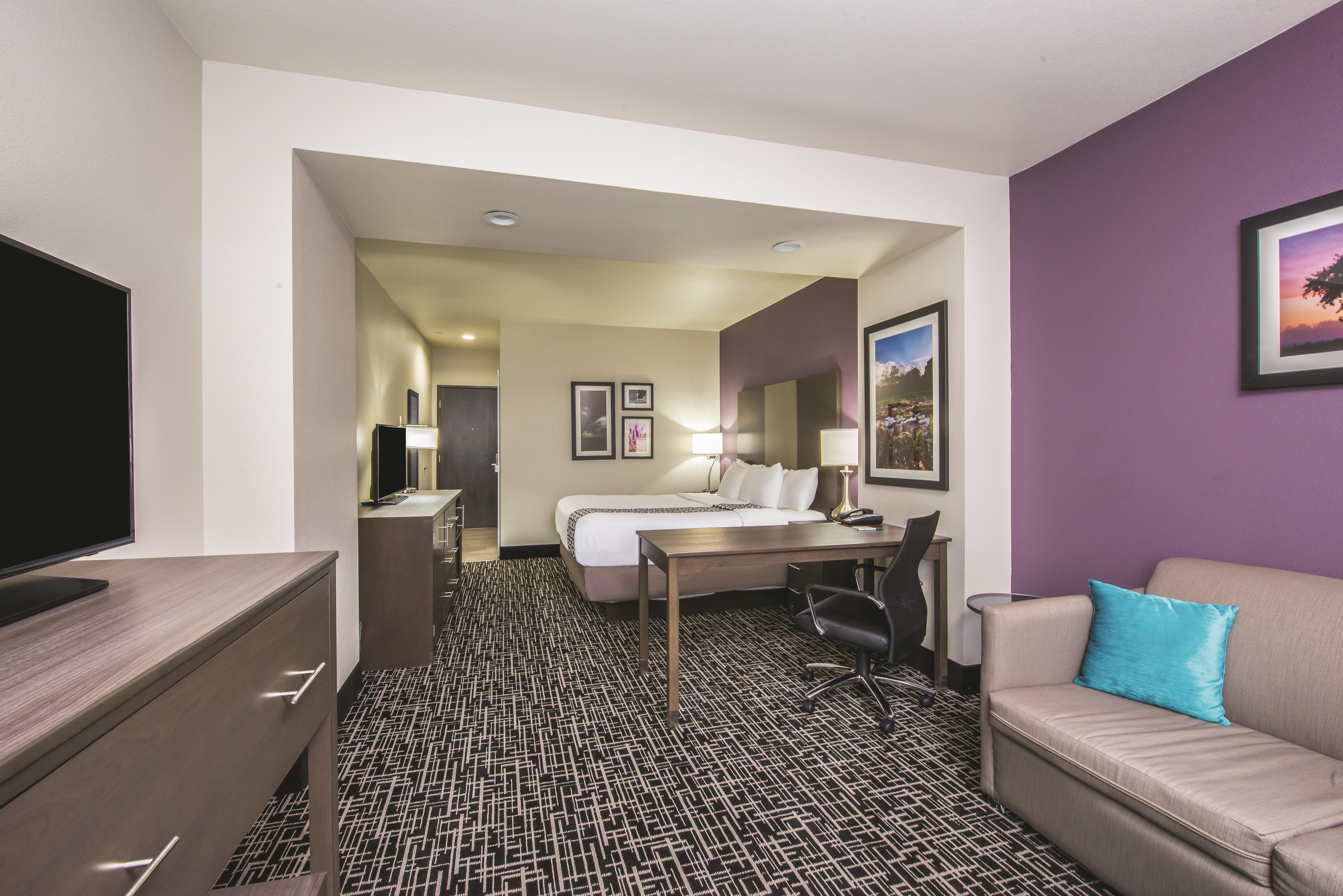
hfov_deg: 100.4
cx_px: 672
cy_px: 448
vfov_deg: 77.4
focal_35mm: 15
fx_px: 560
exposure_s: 1/2
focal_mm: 15
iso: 200
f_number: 16
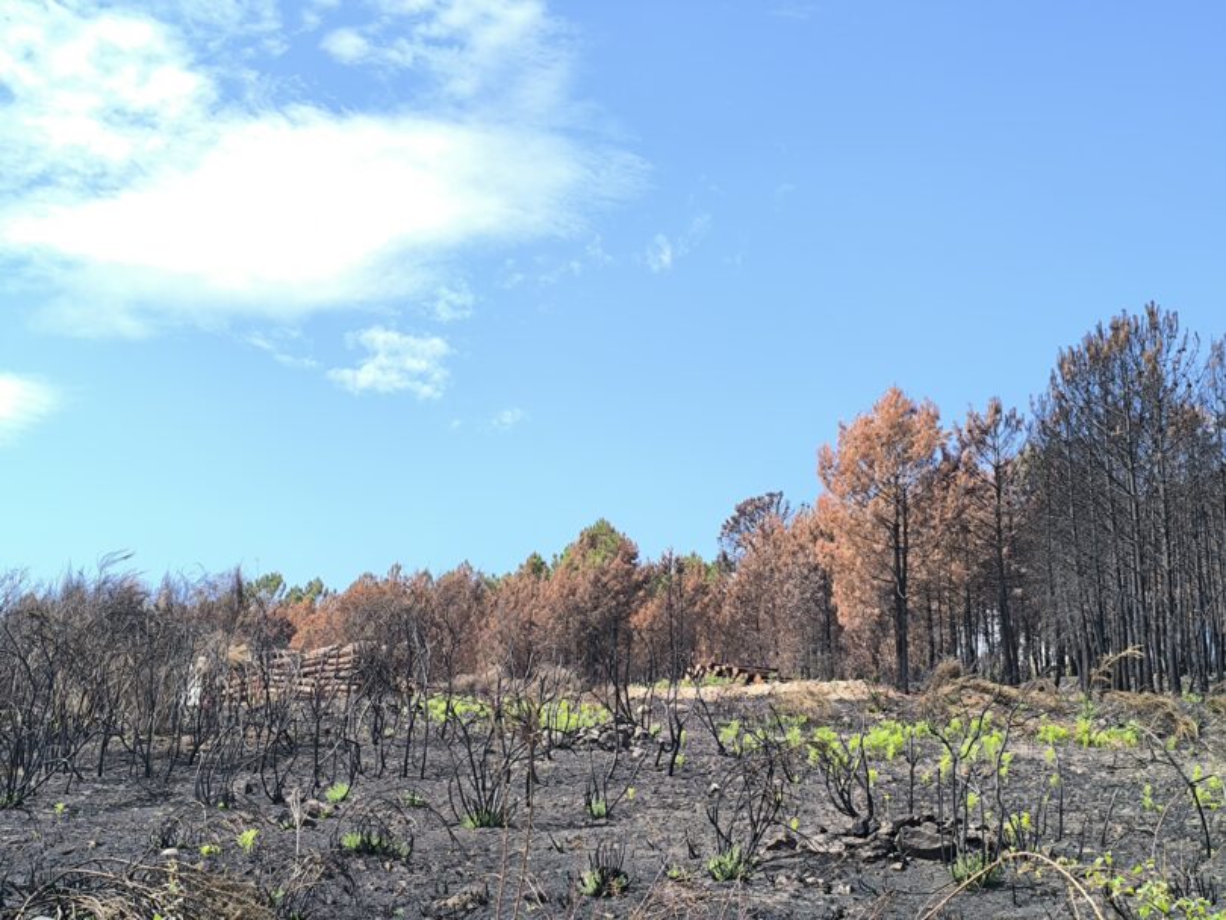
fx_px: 1630
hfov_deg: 41.2
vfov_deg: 31.5
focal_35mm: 46
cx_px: 613
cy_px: 460
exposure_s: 1/417
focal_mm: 6.14
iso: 50
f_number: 1.65
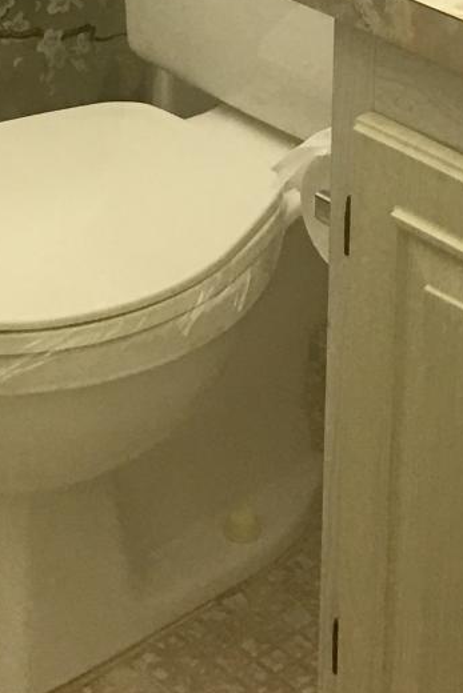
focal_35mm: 116
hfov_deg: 11.7
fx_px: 2236
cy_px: -392
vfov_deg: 16.0
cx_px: 415
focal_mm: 4.15
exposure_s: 1/30
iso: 32
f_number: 2.2
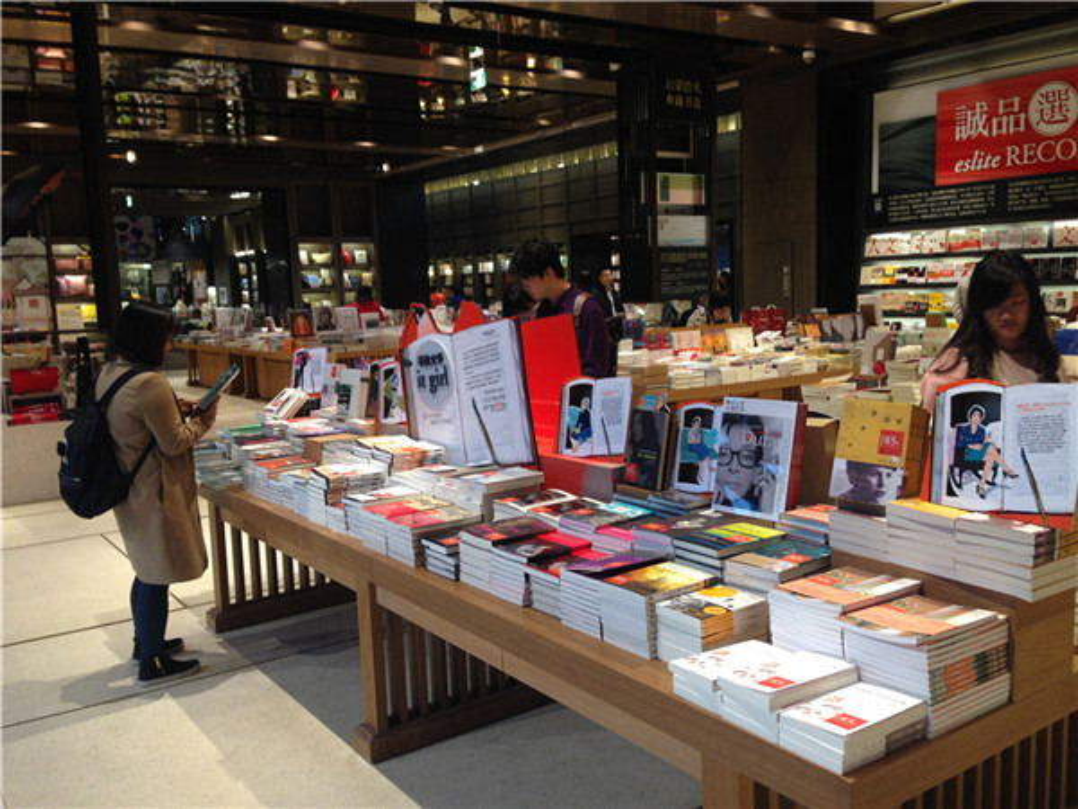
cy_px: 404
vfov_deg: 42.9
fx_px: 1028
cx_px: 539
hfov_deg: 55.4
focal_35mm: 33
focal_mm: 4.12
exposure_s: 1/20
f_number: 2.4
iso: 64
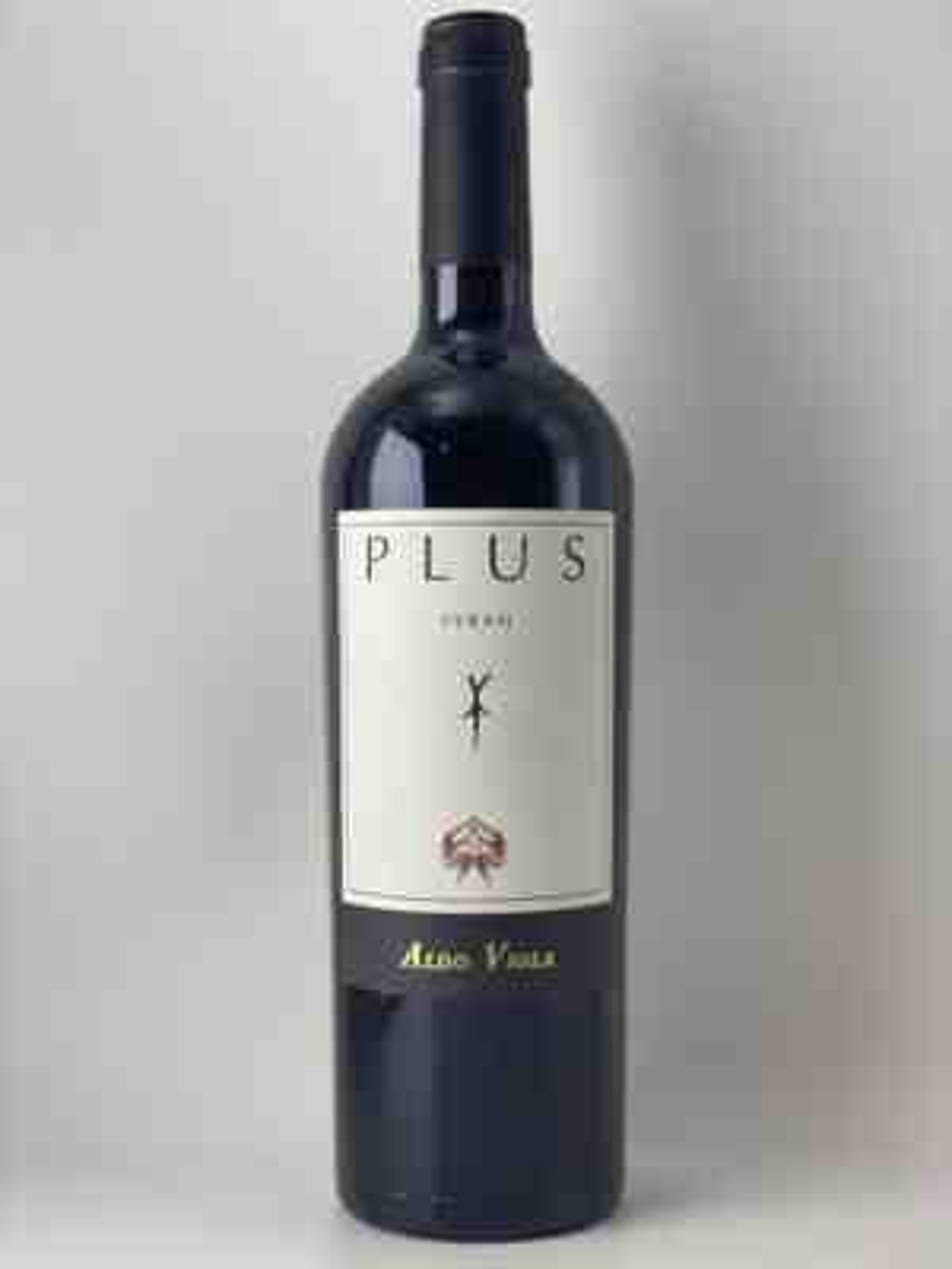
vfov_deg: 36.8
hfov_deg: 28.0
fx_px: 1907
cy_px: 634
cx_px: 476
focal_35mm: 52
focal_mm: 6
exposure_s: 1/122
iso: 50
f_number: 2
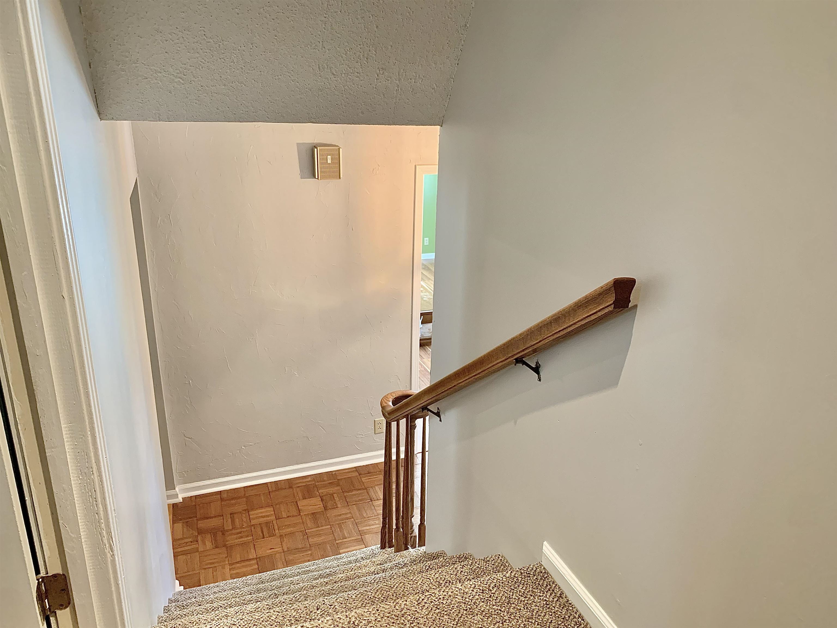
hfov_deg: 67.3
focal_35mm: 26
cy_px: 314
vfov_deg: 53.1
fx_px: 629
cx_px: 418
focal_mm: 4.25
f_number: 1.8
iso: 320
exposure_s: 1/60
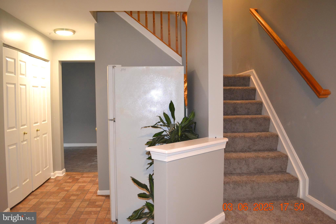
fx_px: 252
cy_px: 112
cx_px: 168
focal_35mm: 27
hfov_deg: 67.4
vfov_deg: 47.9
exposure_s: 1/60
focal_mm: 18
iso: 1250
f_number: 3.5
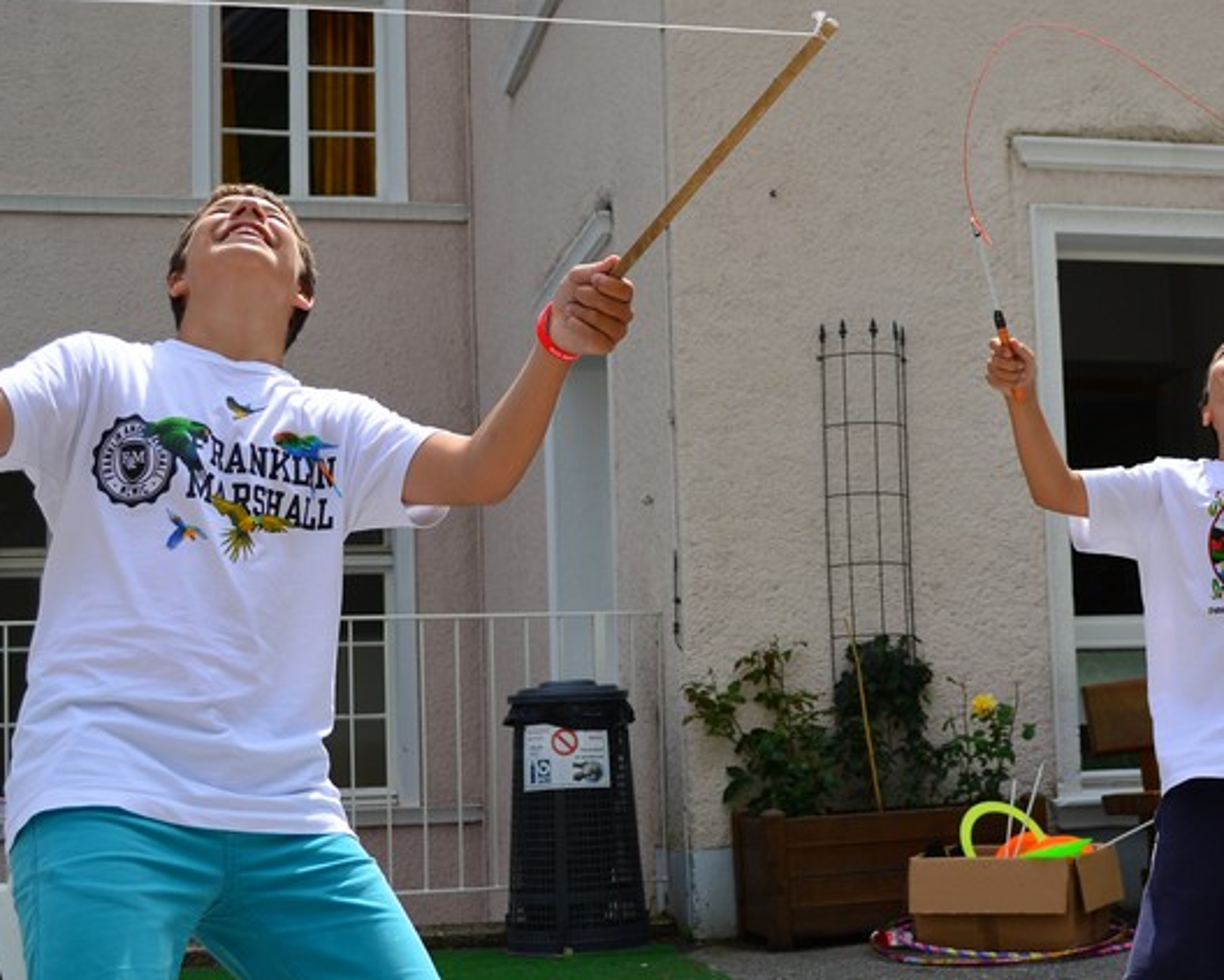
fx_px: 2175
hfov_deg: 31.3
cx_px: 767
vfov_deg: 25.4
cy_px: 583
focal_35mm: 60
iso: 100
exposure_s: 1/1000
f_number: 4
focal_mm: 22
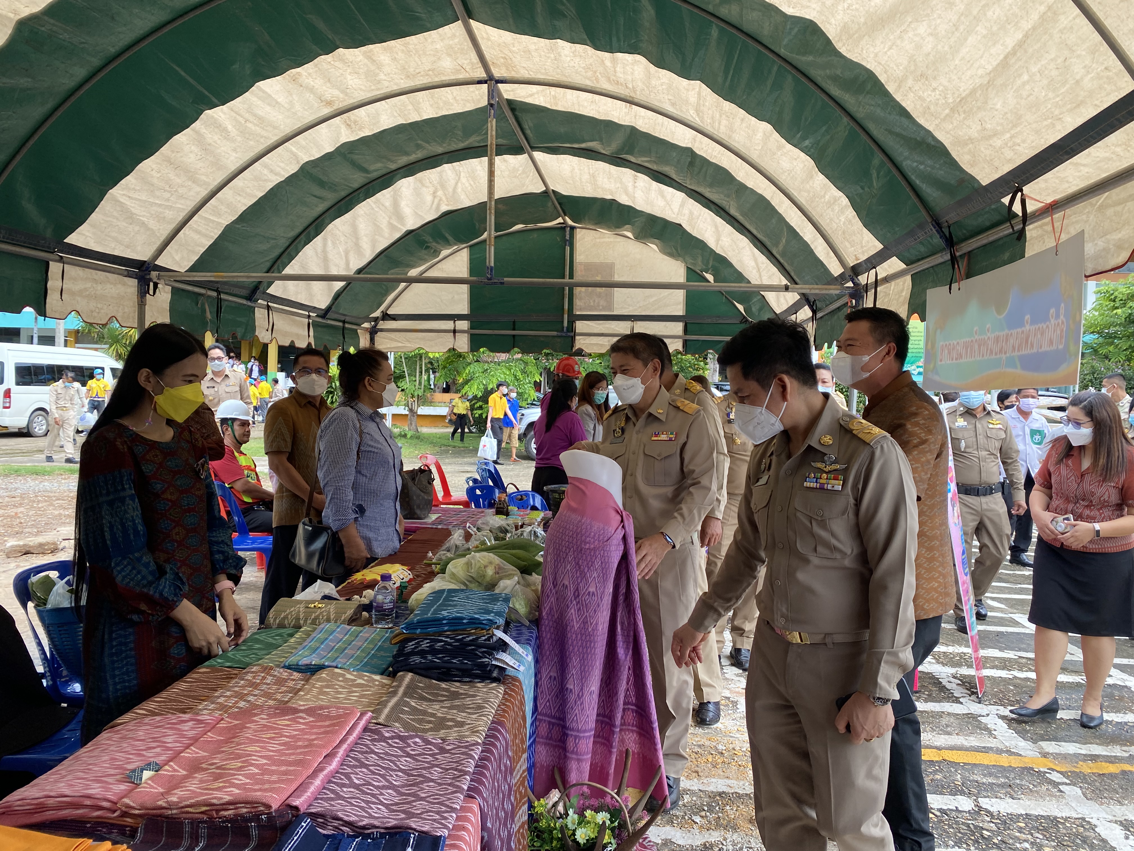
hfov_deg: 67.3
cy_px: 426
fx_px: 852
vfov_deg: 53.1
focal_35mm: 26
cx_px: 567
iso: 32
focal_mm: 4.25
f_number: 1.8
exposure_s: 1/549
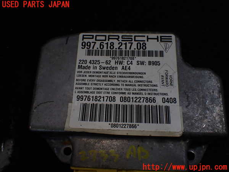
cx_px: 114
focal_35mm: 30
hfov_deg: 60.0
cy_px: 86
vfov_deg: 46.8
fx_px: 198
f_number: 3.2
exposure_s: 1/160
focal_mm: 5.4
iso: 100
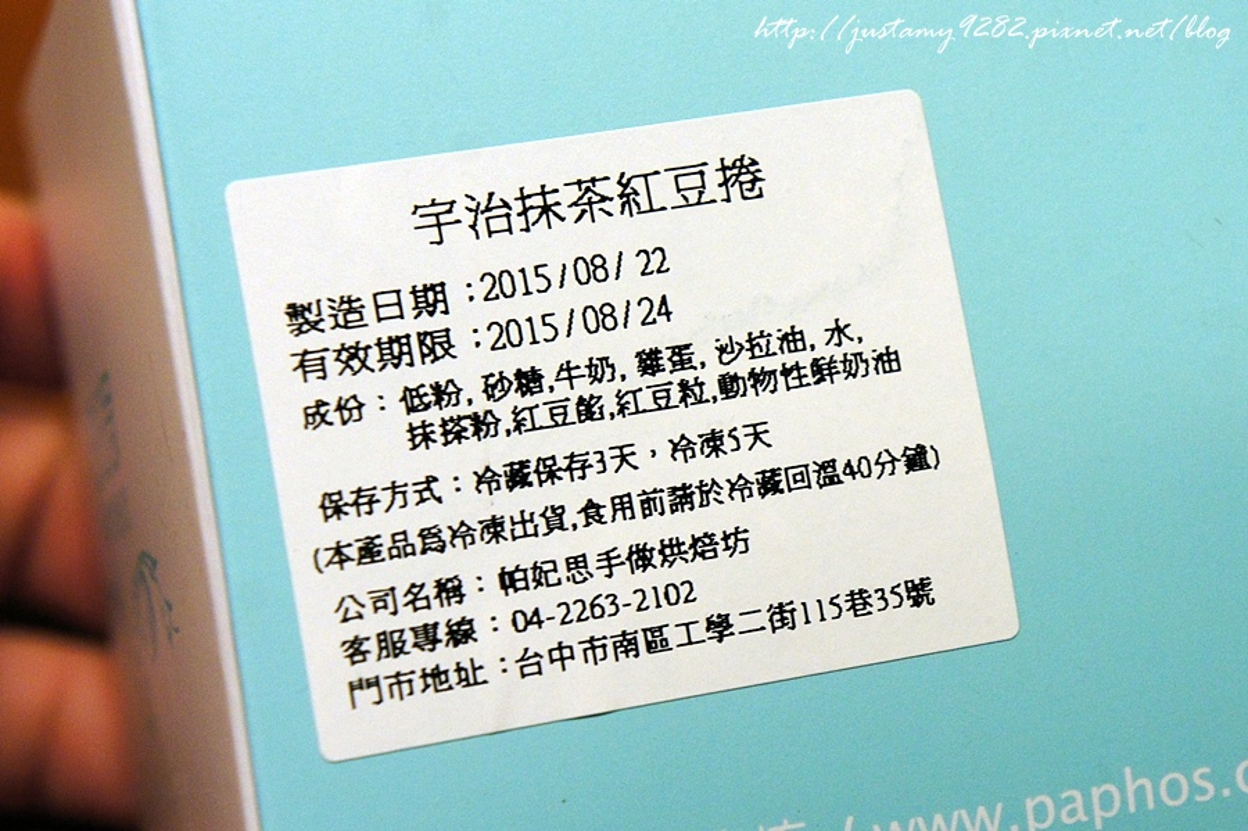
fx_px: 2858
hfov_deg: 24.6
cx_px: 624
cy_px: 416
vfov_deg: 16.5
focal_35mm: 82
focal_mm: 55
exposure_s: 1/60
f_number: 6.3
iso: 1600
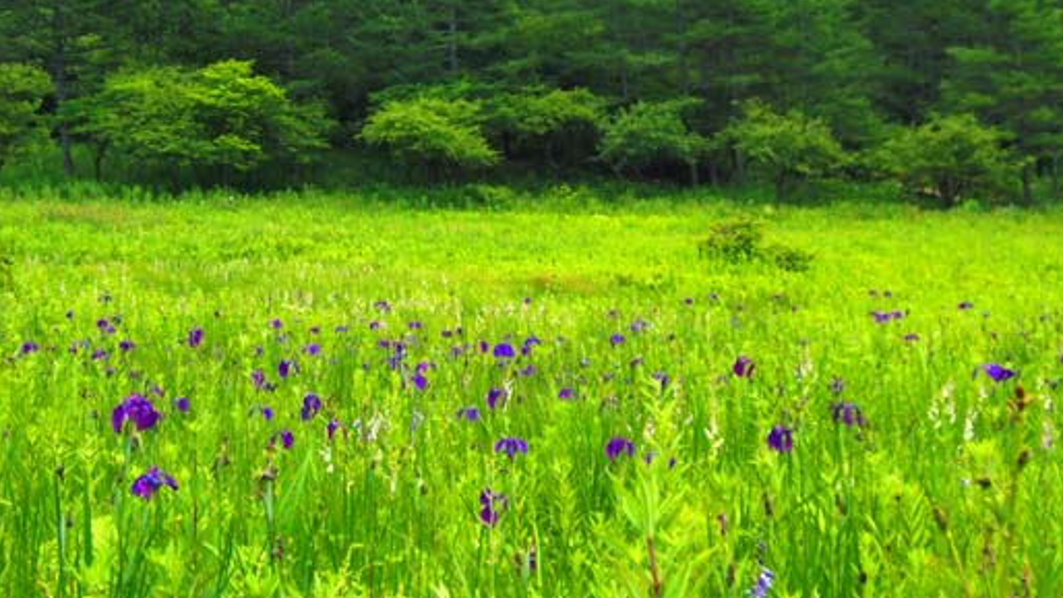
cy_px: 238
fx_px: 1522
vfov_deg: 22.2
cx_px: 536
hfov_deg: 38.5
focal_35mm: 54
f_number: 3.8
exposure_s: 1/500
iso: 64
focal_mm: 9.1
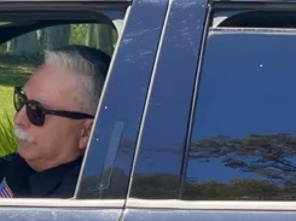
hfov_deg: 7.2
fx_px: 2288
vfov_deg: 5.5
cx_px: -196
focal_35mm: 268
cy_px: 215
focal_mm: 7.5
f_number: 2.2
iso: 20
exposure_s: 1/121
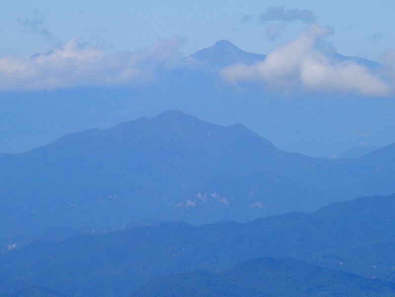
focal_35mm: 225
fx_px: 2571
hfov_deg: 8.8
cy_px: 148
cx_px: 198
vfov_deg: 6.6
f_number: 6.1
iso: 80
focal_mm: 40.2
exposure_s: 1/400
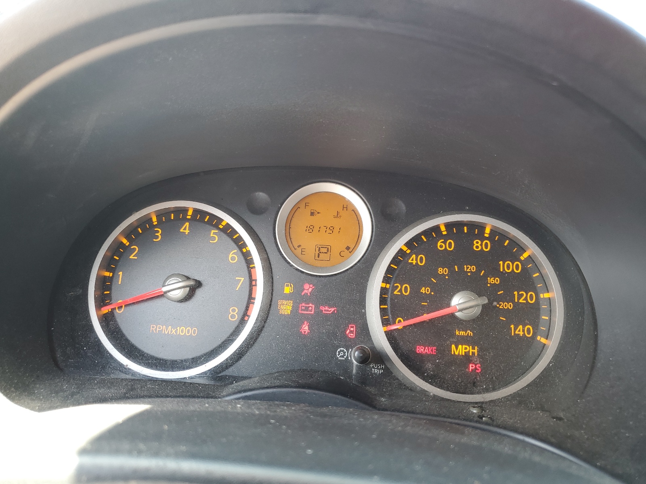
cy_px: 242
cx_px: 323
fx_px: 485
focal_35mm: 26
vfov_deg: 53.1
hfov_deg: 67.3
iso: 51
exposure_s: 1/60.2
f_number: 1.5
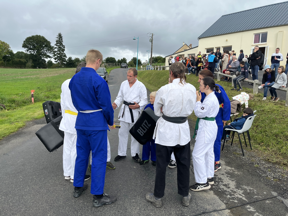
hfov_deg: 67.3
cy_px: 108
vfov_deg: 53.1
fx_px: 216
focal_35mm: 26
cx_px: 144
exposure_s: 1/1117
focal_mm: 5.1
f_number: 1.6
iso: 50
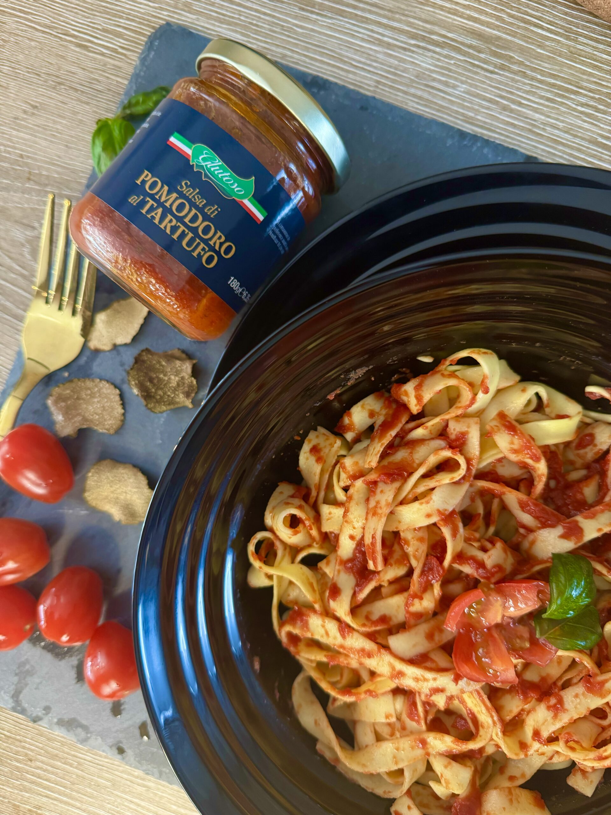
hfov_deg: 56.8
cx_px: 306
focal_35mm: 24
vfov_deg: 71.6
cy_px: 408
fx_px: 565
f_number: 1.78
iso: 640
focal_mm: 6.86
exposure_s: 1/50
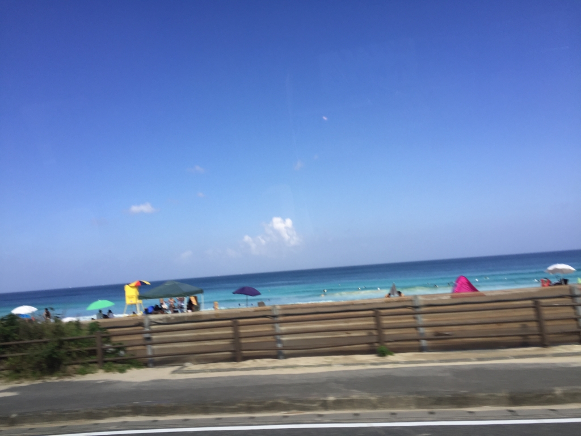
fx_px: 487
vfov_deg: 48.2
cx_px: 290
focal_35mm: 29
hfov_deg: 61.7
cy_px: 218
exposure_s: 1/200
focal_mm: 4.15
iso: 32
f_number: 2.2
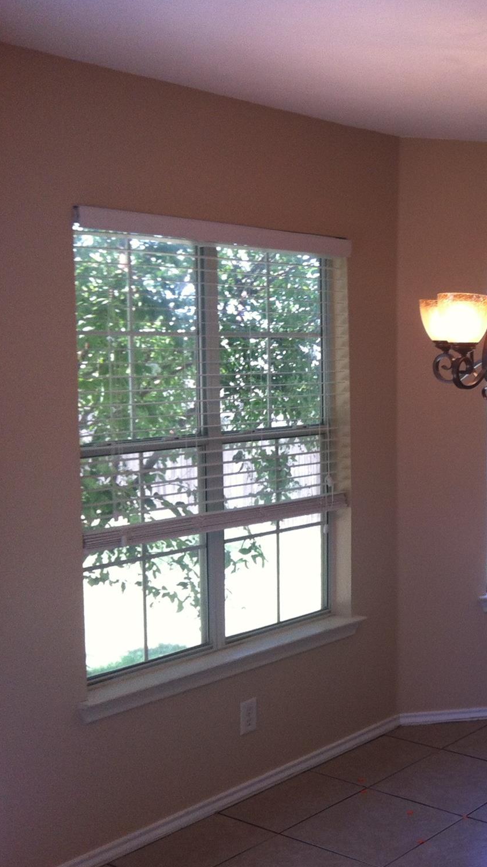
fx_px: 1194
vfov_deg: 39.9
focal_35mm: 52
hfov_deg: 21.7
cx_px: 552
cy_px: 432
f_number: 2.8
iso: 100
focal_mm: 3.85
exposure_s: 1/60
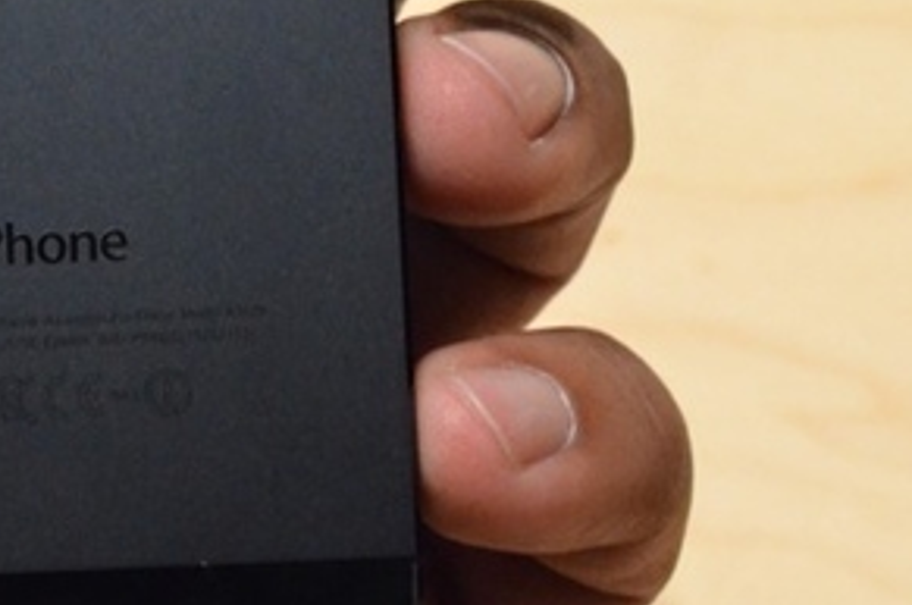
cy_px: -152
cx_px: 28
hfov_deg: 11.0
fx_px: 4704
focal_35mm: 186
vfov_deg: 7.3
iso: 3200
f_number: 9
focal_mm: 40
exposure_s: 1/60
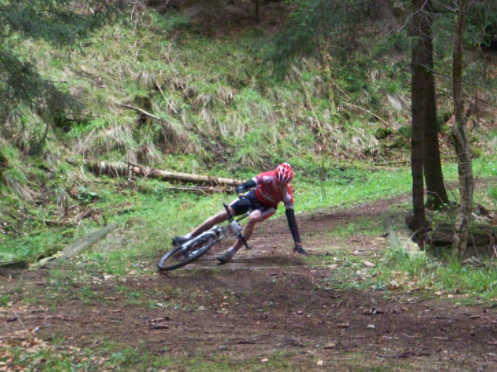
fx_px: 1852
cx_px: 253
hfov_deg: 15.3
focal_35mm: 129
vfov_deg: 11.5
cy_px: 195
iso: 400
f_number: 4.4
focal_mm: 19.2
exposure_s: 1/125
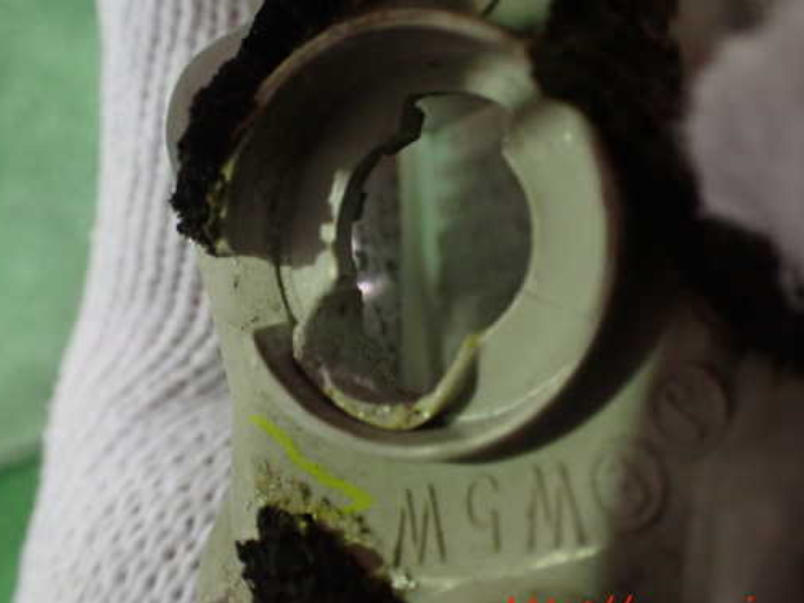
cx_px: 389
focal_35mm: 36
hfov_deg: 51.3
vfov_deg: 39.6
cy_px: 272
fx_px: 836
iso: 800
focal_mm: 5.4
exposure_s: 1/60
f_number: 2.3
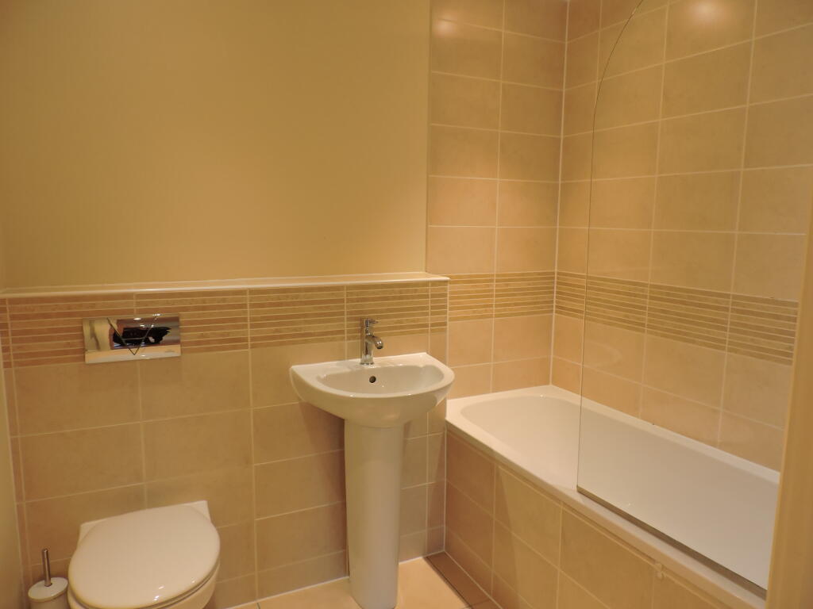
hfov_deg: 71.6
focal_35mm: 24
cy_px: 304
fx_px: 564
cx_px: 406
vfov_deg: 56.8
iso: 250
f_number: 3
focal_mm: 4.3
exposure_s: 1/30
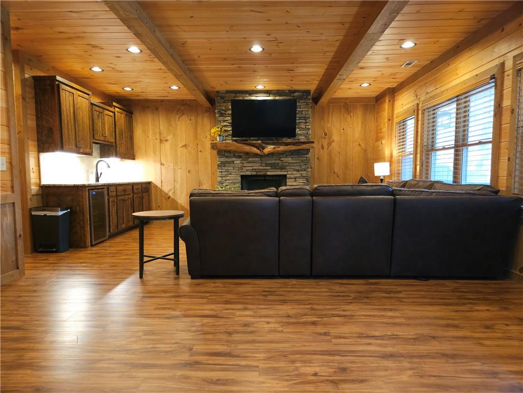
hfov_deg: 73.9
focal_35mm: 23
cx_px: 262
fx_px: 347
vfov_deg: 58.9
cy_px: 196
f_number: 1.8
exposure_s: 1/24
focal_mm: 5.4
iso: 320
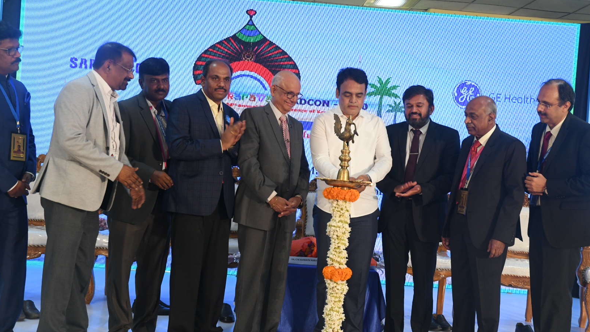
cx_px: 298
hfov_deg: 40.6
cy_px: 144
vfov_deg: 23.5
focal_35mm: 51
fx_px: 798
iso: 1800
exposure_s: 1/80
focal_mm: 32
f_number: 5.6
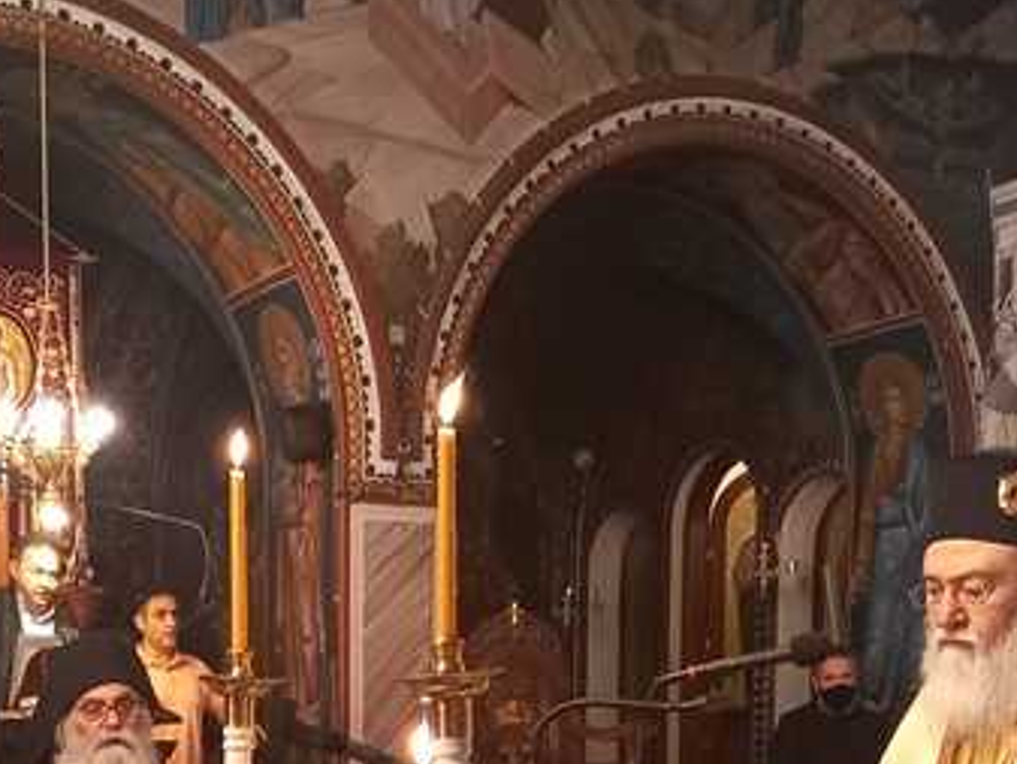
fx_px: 1852
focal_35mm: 63
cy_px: 891
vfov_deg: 21.8
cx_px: 275
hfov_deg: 30.3
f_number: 2
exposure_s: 1/25
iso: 400
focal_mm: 4.6
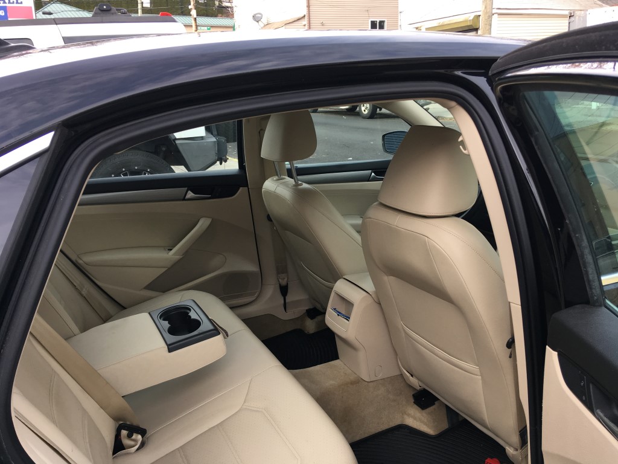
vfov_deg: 48.2
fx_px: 518
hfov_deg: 61.7
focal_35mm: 29
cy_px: 232
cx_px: 309
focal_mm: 4.15
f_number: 2.2
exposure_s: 1/120
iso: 25
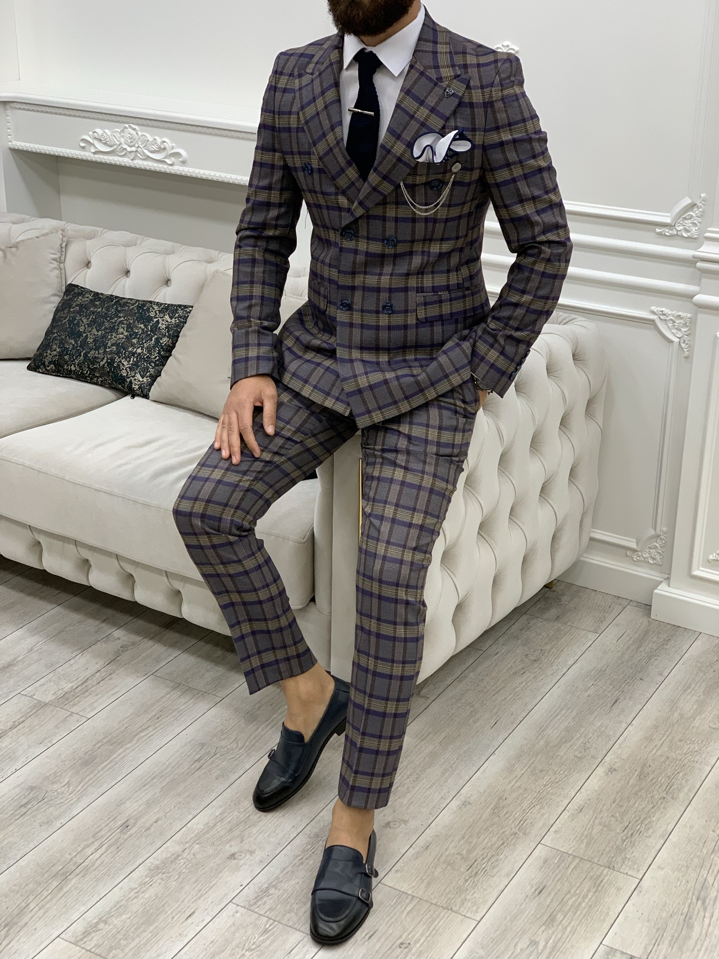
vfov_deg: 36.8
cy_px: 480
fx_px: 1440
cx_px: 360
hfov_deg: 28.0
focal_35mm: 52
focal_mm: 6
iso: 100
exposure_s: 1/122
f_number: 2.4
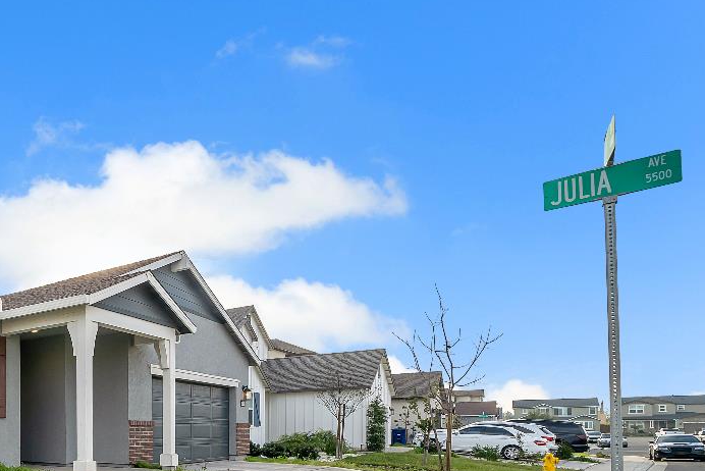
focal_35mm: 26
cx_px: -4
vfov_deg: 45.1
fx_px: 509
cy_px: 422
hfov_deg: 53.9
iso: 100
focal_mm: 12
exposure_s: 1/250
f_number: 8
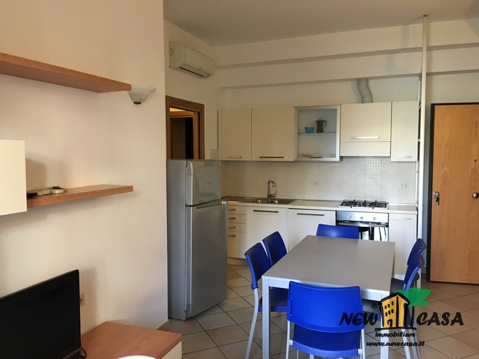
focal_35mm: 29
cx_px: 240
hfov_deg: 61.7
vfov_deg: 48.2
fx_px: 401
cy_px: 180
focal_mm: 4.15
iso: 250
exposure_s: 1/33
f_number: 2.2
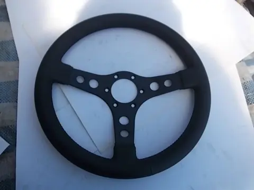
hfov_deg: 63.4
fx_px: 205
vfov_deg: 49.7
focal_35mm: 28
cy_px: 95
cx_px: 127
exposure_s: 1/160
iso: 80
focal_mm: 4
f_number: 5.4
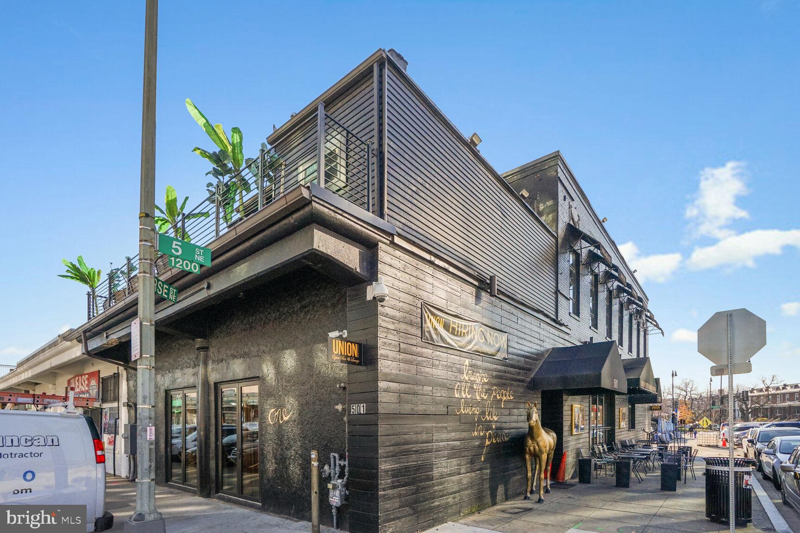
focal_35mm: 16
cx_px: 400
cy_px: 266
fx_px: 356
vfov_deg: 73.7
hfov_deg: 96.7
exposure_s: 1/1600
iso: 800
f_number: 9
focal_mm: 16
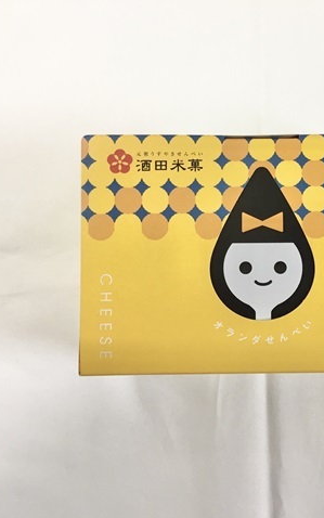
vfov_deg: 45.3
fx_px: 621
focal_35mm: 44
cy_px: 259
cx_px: 281
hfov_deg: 28.3
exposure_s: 1/33
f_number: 2.4
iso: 80
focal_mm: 3.3
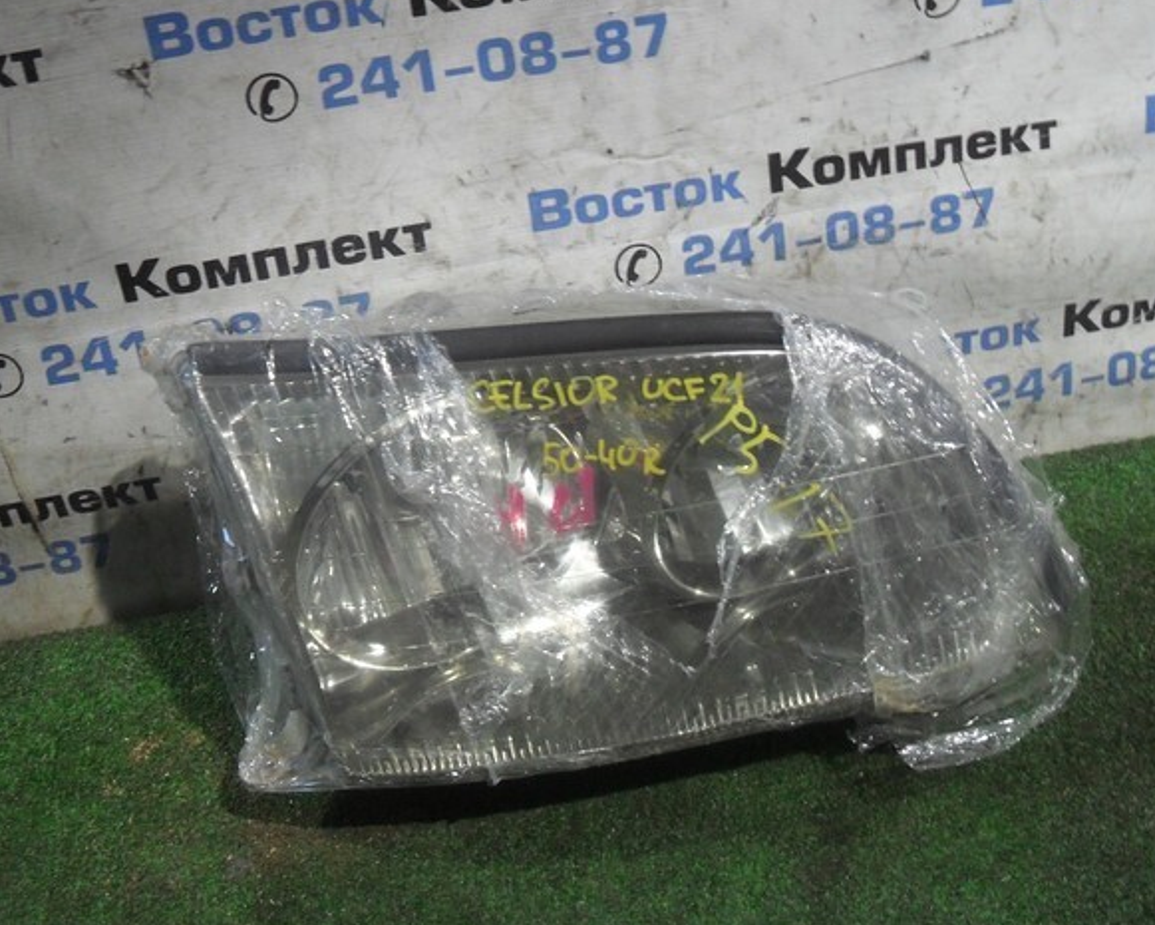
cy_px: 428
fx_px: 1607
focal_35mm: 47
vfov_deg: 32.1
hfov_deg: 39.5
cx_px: 652
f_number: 2.8
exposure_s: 1/6
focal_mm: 6.2
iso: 200
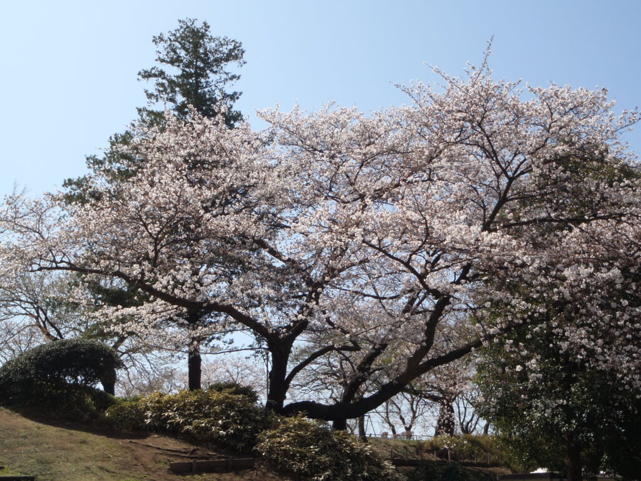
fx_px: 667
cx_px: 320
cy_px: 240
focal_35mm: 36
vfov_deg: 39.7
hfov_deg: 51.4
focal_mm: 6.53
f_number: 5
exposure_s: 1/500
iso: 80
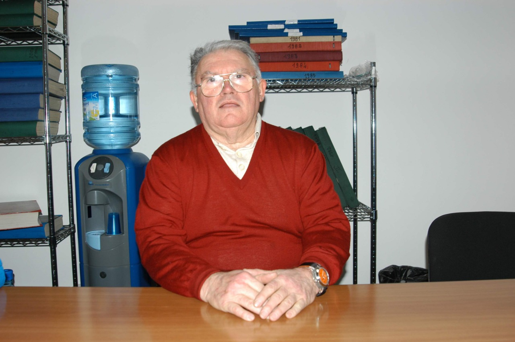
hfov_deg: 53.2
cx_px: 258
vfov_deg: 36.8
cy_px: 171
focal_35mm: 36
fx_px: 515
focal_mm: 24
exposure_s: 1/60
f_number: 4
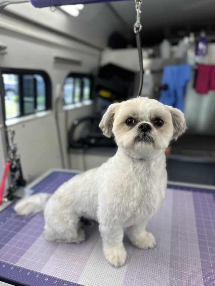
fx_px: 199
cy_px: 143
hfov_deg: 56.8
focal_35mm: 24
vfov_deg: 71.6
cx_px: 108
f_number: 1.78
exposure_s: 1/195
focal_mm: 6.86
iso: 64
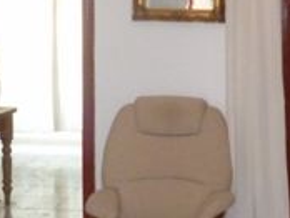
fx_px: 814
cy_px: 73
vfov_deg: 15.3
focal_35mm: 97
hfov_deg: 20.2
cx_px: 164
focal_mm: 4.3
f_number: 2.5
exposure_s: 1/60
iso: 400
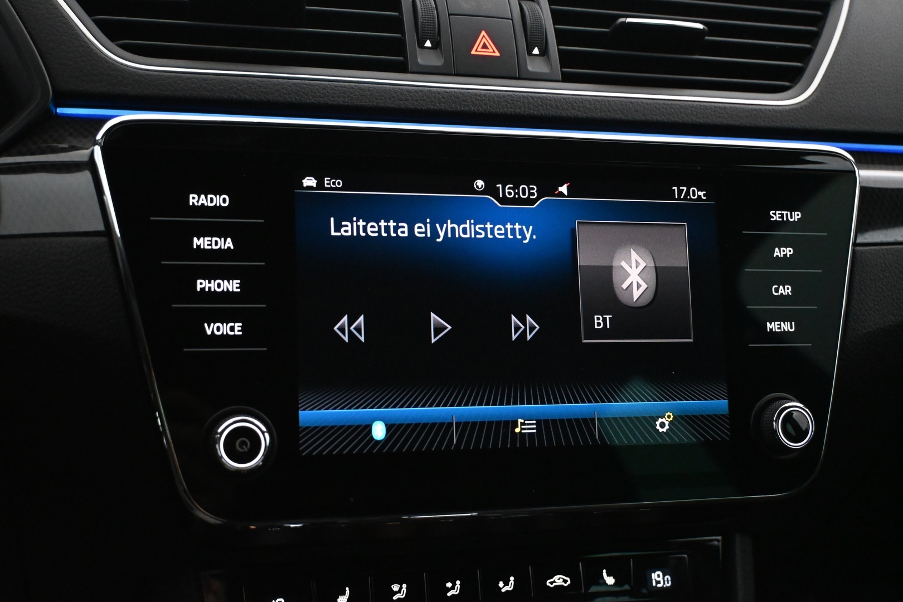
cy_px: 301
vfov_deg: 29.9
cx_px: 452
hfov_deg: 43.6
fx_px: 1129
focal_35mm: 45
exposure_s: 1/50
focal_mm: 30
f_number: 4.8
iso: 8000
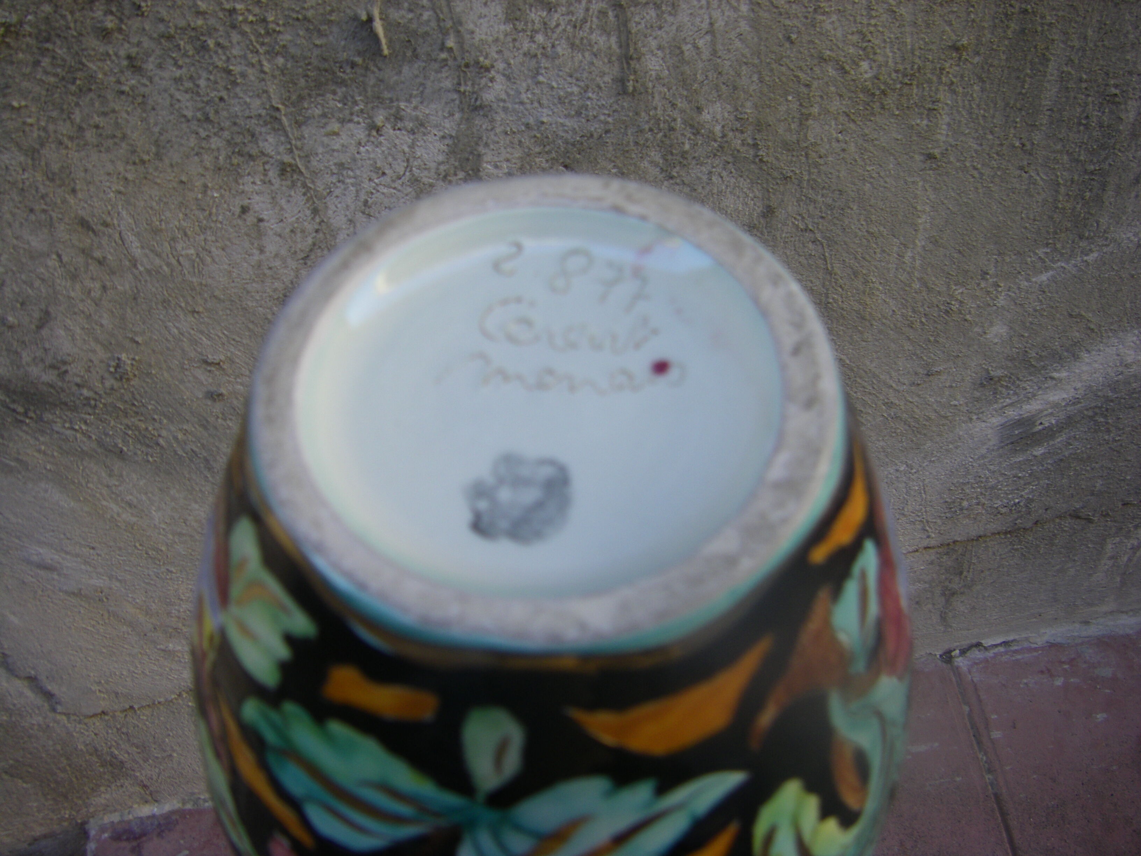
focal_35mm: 38
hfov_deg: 49.0
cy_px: 428
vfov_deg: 37.7
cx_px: 570
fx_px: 1253
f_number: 3.5
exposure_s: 1/50
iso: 64
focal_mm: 6.3
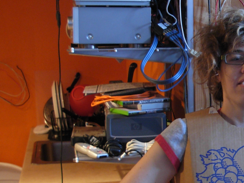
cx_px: 258
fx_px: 620
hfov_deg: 21.3
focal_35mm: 88
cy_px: 134
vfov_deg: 16.7
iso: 137
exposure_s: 1/4
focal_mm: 6.3
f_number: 2.9
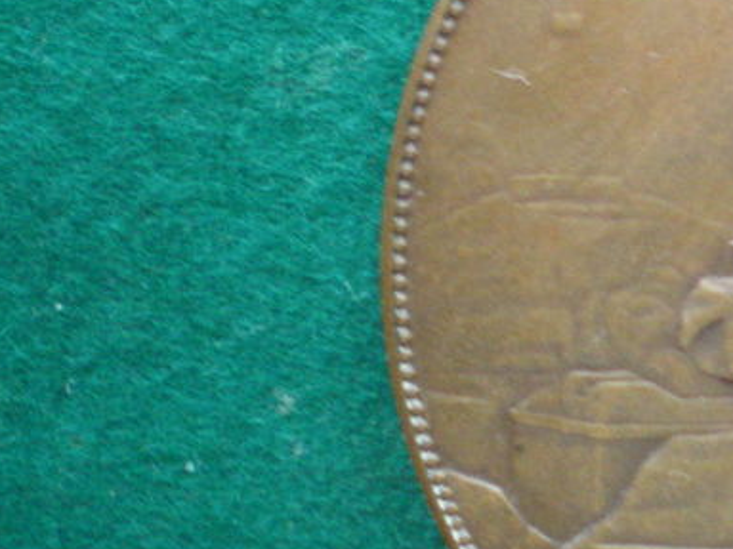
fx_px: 2096
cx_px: 893
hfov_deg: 18.7
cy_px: 336
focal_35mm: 99
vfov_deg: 14.9
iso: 400
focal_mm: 6.3
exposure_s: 1/10
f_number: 3.1
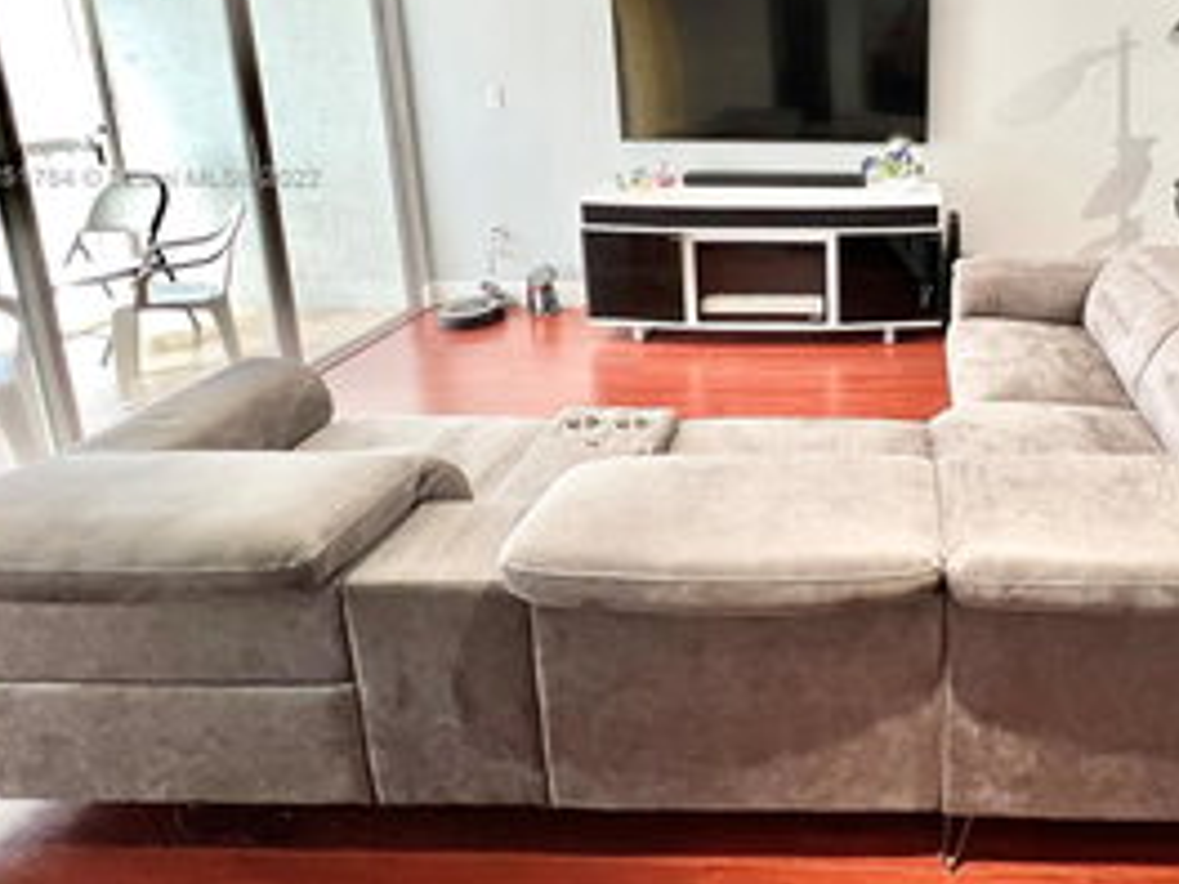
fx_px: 715
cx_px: 891
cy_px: 179
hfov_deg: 73.2
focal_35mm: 21
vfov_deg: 58.6
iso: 200
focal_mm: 1.57
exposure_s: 1/60
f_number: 1.8
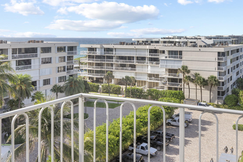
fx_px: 290
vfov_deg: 30.6
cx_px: 144
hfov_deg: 45.2
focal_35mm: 43
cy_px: 38
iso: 64
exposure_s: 1/160
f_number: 8
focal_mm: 24
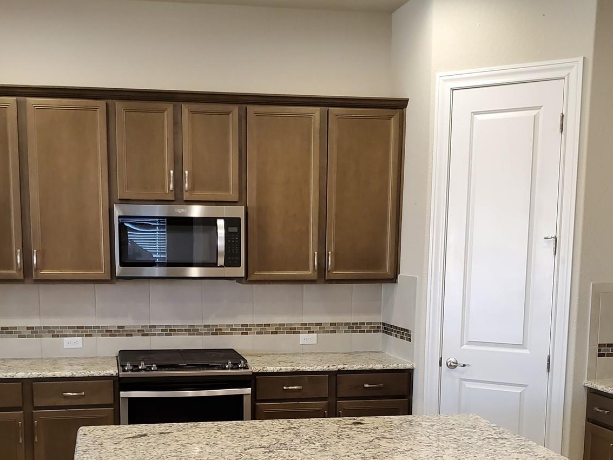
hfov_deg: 40.3
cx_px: 257
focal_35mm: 47
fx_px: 832
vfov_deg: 30.0
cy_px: 385
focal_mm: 4.3
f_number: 1.5
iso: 200
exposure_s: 1/59
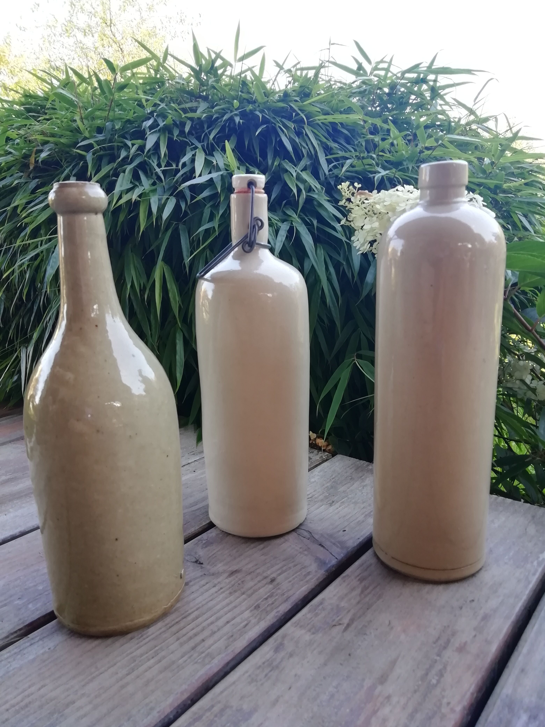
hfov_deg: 53.1
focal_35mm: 26
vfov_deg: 67.3
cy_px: 364
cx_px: 272
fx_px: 546
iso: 100
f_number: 2.2
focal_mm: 3.21
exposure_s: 1/100
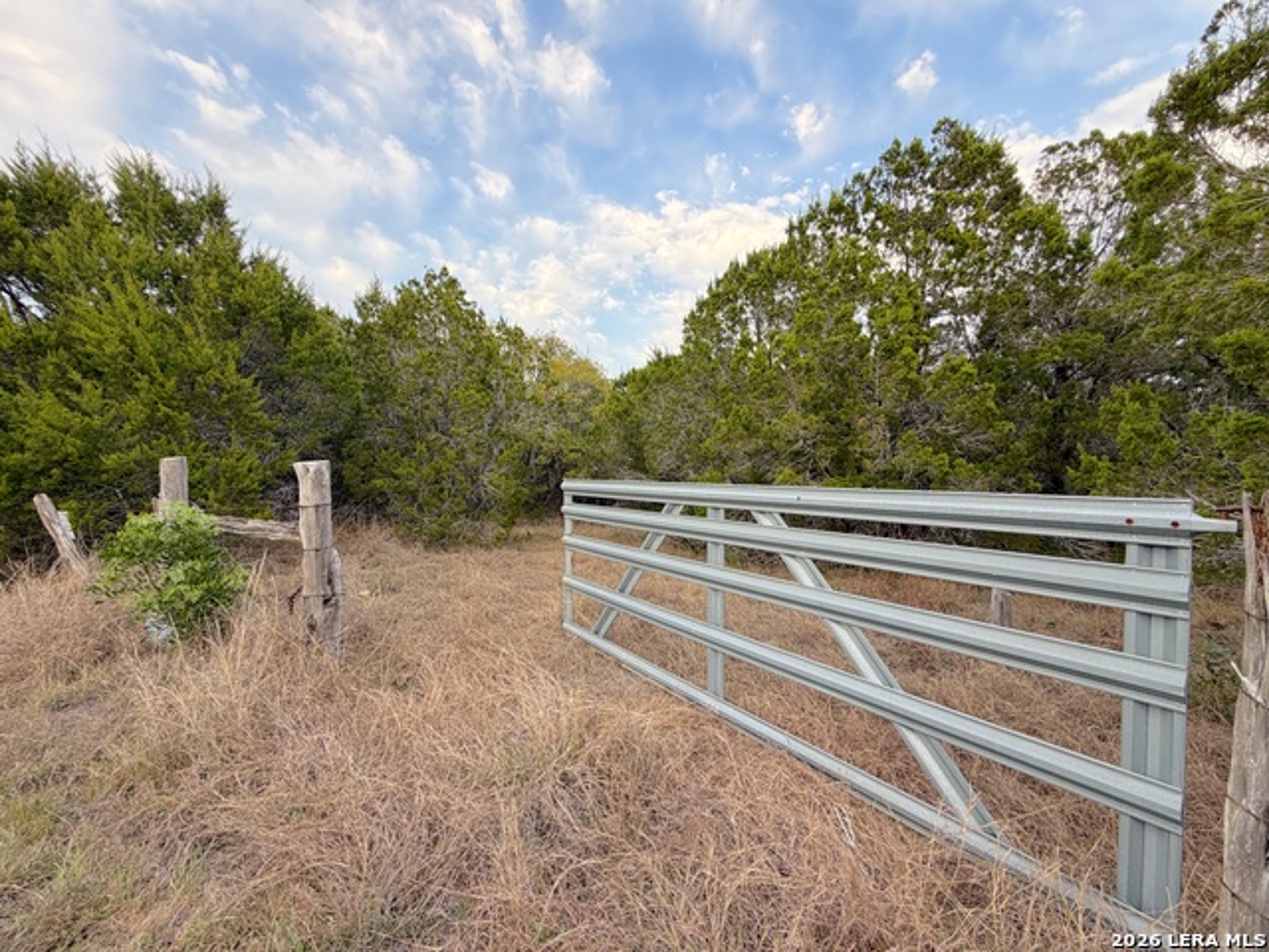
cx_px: 634
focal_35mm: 14
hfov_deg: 102.1
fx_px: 513
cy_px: 476
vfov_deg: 85.7
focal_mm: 2.22
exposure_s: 1/318
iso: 50
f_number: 2.2
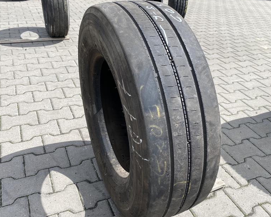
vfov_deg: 43.3
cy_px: 115
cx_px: 161
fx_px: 273
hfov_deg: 52.5
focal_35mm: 34
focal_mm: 4.25
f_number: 1.8
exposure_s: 1/1927
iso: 32
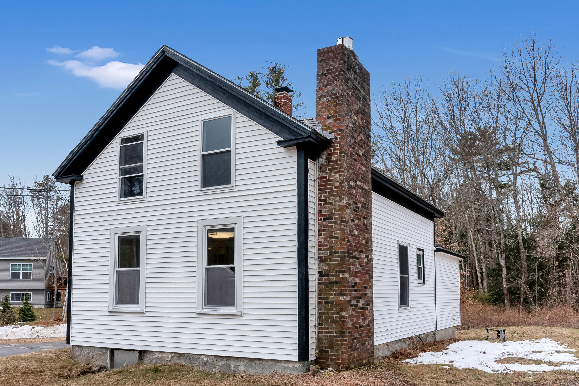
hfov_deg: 60.3
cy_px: 256
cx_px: 289
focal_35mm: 31
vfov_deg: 41.8
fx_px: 499
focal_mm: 18
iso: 800
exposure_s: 1/1000
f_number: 8
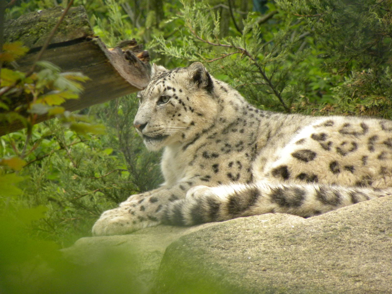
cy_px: 147
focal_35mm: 624
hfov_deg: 3.2
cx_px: 196
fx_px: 7066
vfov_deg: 2.4
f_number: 5
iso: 293
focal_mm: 110.4
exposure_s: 1/140
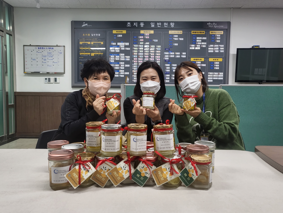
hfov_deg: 67.3
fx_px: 213
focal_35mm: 26
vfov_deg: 53.1
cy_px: 106
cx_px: 142
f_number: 1.8
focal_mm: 4.25
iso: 125
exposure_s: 1/120
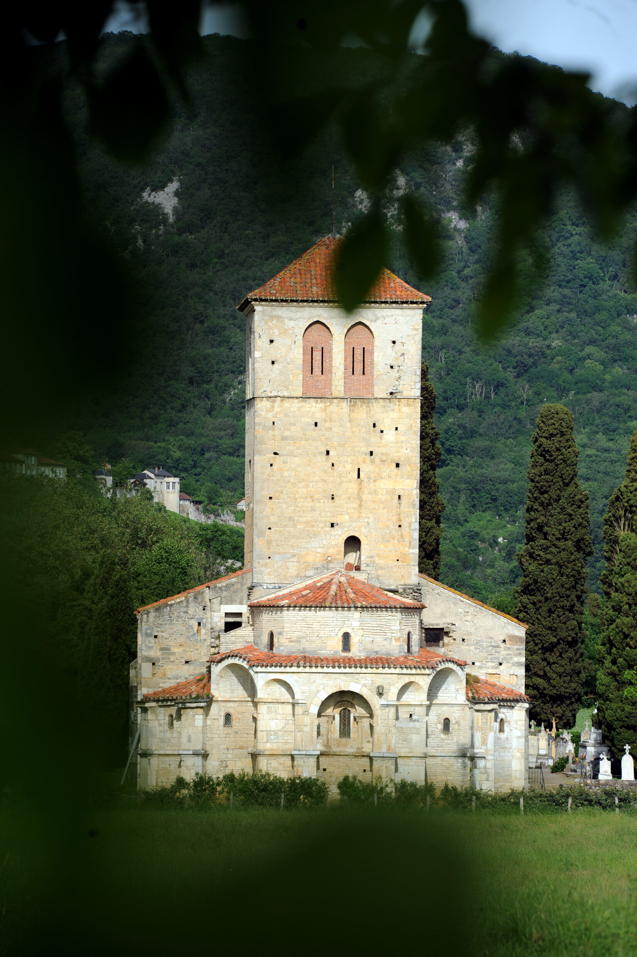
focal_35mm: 200
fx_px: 5315
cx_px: 318
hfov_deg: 6.9
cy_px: 478
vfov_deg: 10.3
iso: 200
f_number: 8
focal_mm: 200
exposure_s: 1/500
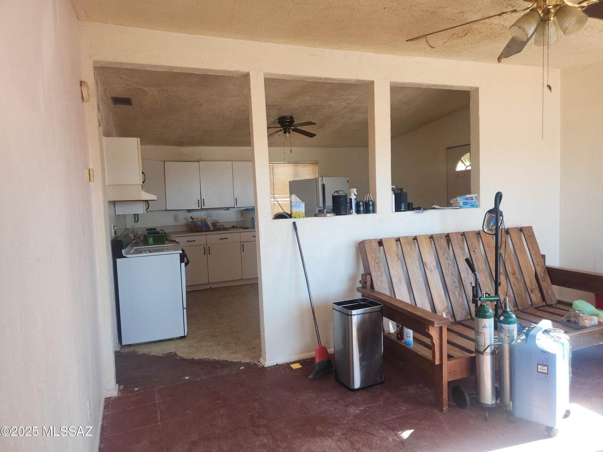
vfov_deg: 58.9
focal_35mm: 23
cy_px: 226
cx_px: 302
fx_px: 401
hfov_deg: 73.9
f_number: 1.8
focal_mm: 5.4
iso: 40
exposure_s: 1/60
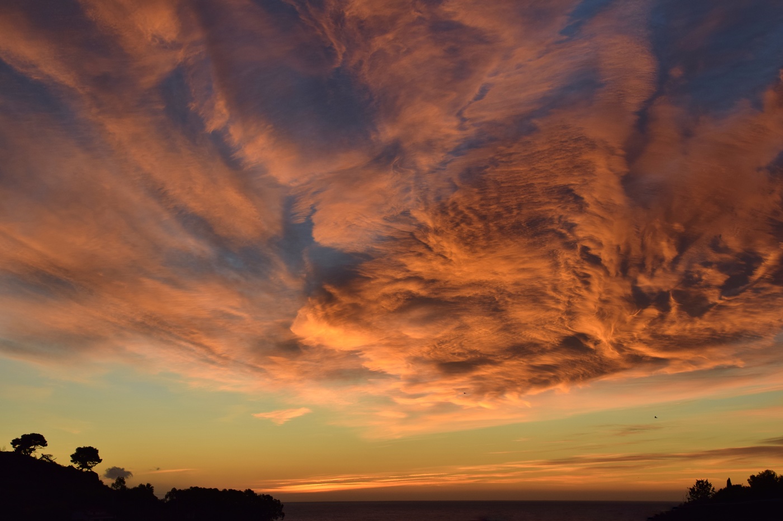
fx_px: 1370
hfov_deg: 31.9
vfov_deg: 21.5
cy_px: 260
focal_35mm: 63
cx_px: 392
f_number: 8
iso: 220
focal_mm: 42
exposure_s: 1/250
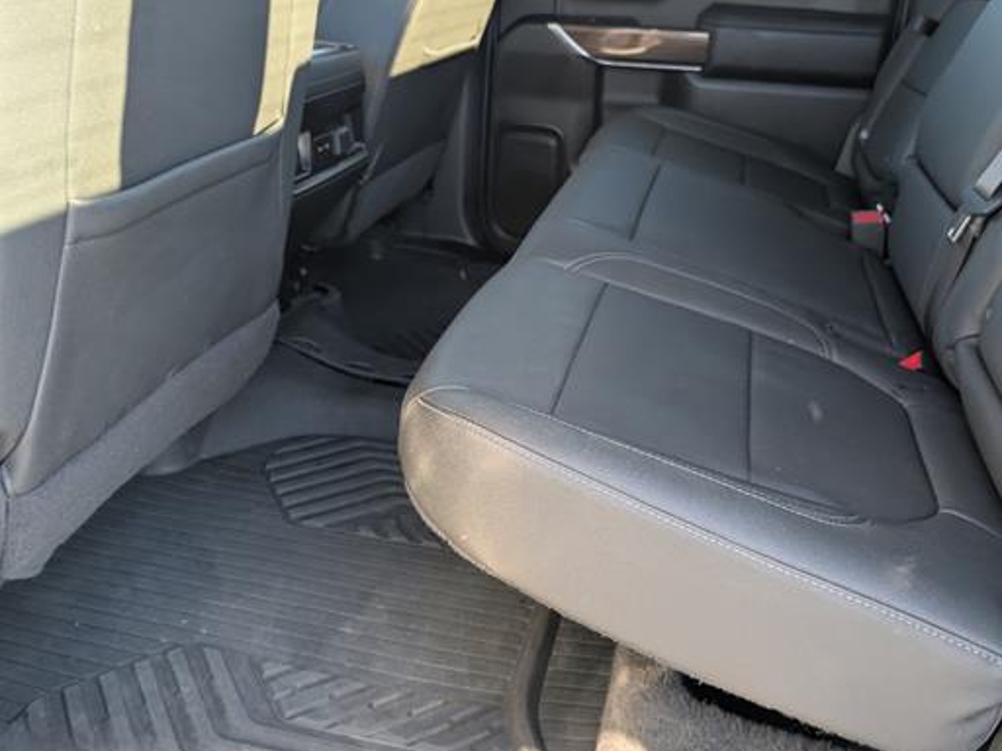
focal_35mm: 30
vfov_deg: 46.8
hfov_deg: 59.9
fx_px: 868
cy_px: 374
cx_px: 532
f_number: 1.68
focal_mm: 6.9
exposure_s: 1/196
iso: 261
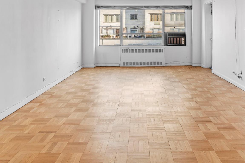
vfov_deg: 39.3
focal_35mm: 32
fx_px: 218
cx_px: 147
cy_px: 30
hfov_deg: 58.3
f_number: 8
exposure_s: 1/4
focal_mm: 18
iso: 400
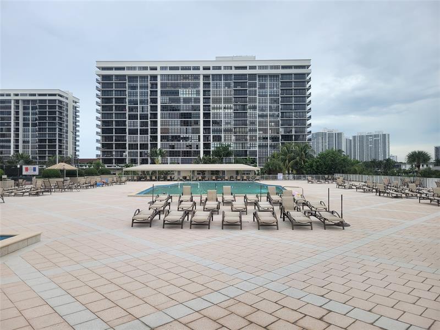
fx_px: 330
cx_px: 220
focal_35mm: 26
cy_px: 165
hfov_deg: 67.3
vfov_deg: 53.1
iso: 40
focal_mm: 5.4
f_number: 1.8
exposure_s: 1/1814
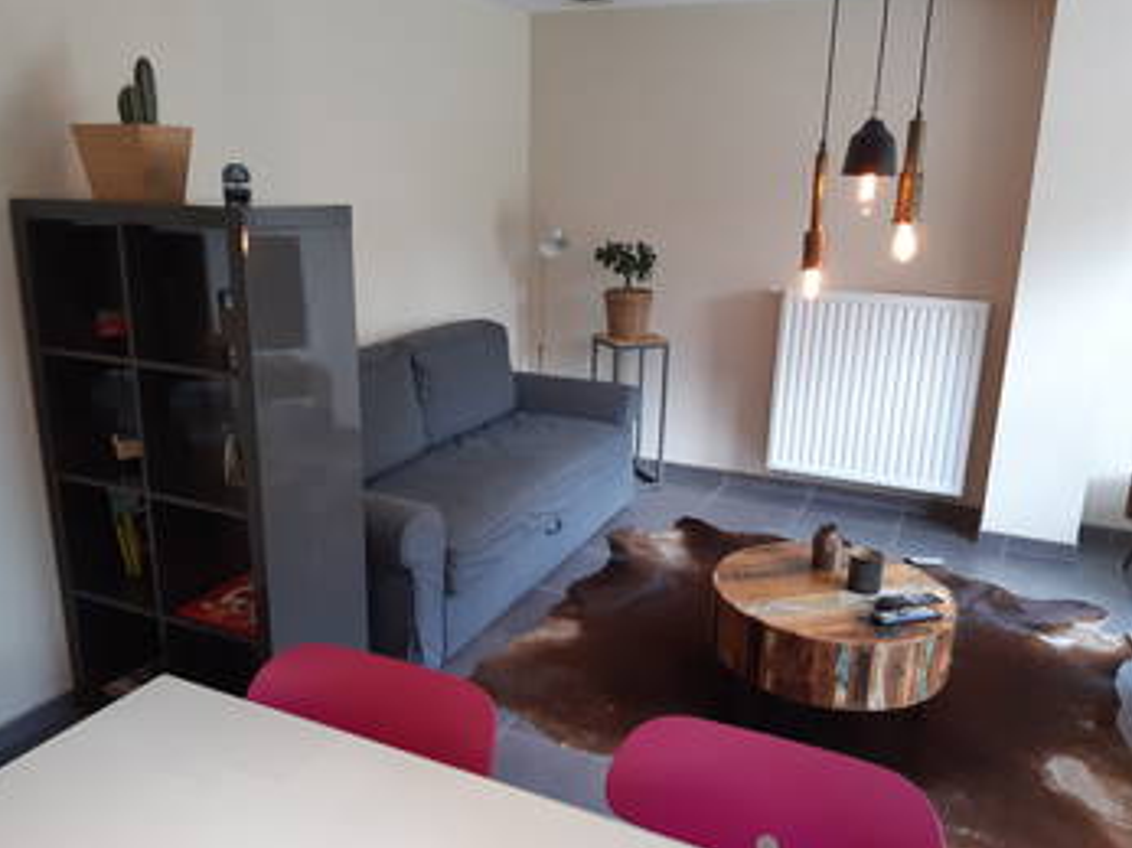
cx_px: 574
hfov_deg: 65.3
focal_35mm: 27
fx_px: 883
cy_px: 431
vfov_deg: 51.3
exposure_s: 1/50
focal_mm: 3.92
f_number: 1.7
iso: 100
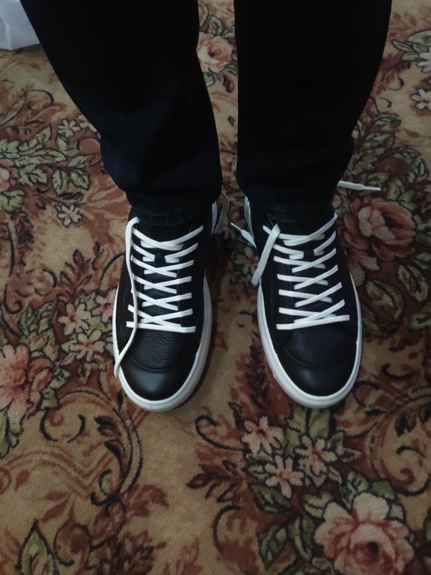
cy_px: 288
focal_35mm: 26
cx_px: 216
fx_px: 432
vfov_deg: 67.3
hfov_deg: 53.1
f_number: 1.75
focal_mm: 4.77
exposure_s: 1/17
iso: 4687
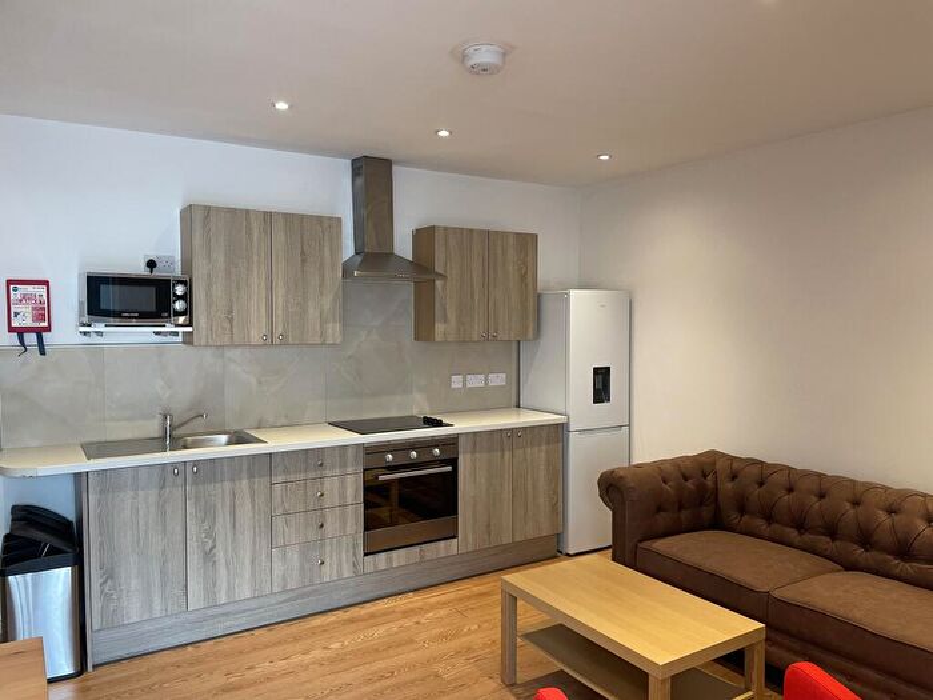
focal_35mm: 26
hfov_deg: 67.3
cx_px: 466
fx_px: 701
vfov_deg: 53.1
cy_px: 350
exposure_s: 1/50
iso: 125
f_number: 1.6
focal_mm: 4.2
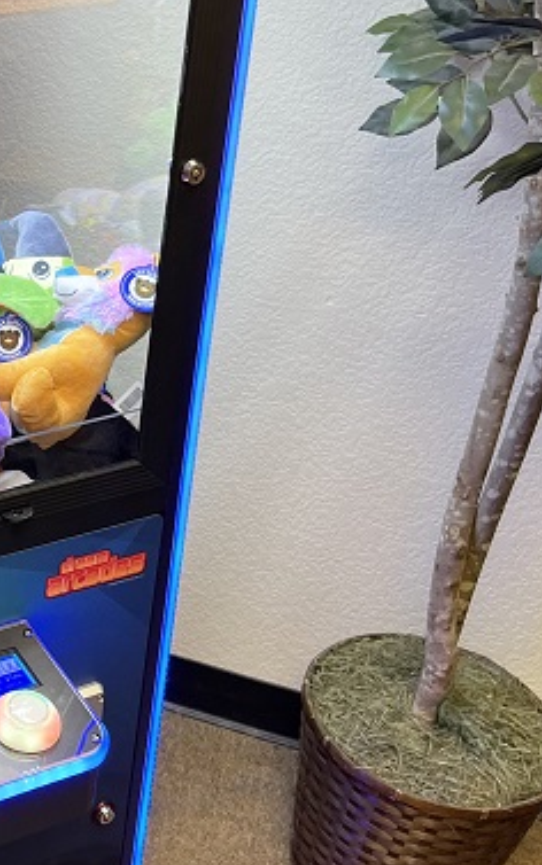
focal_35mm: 59
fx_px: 1393
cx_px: -137
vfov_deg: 34.5
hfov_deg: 20.4
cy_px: 389
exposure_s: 1/120
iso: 125
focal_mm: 5.1
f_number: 1.6
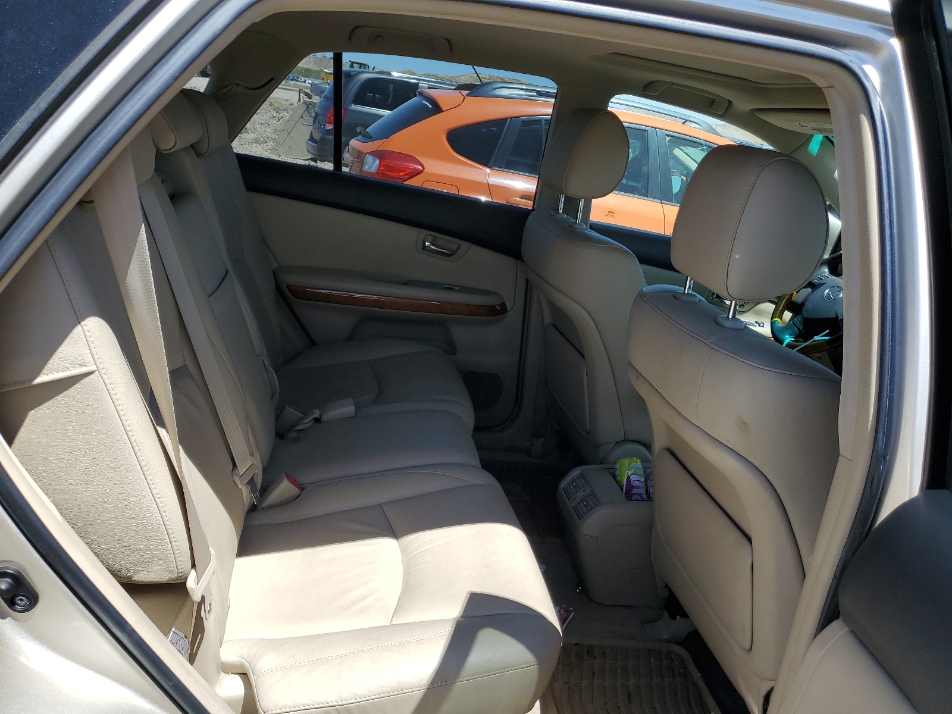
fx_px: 715
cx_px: 476
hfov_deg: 67.3
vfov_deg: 53.1
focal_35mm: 26
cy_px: 357
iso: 50
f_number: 1.5
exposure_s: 1/1667
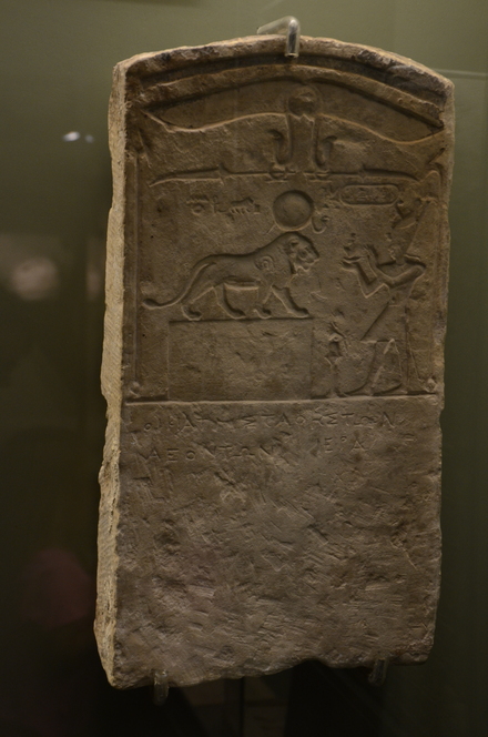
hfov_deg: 20.5
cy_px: 368
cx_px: 244
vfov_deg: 30.6
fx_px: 1348
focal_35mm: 66
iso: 1000
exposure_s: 1/50
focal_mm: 44
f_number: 4.8
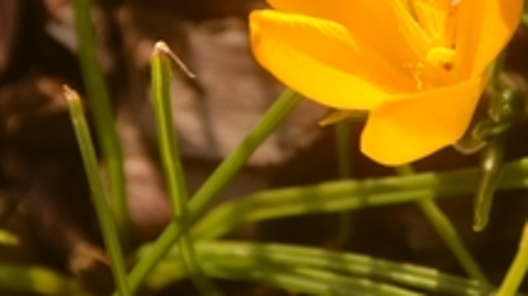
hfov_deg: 2.4
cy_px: 24
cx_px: 403
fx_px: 12412
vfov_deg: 1.4
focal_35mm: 887
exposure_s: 1/125
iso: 100
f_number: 8
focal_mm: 200
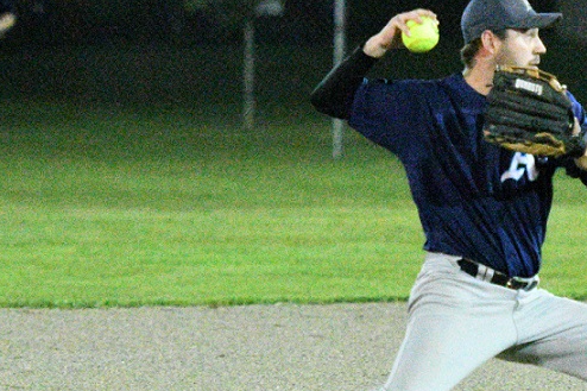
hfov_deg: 4.4
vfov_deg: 2.9
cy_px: 205
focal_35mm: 470
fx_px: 7661
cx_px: 602
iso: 51200
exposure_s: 1/1000
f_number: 2.8
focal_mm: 140
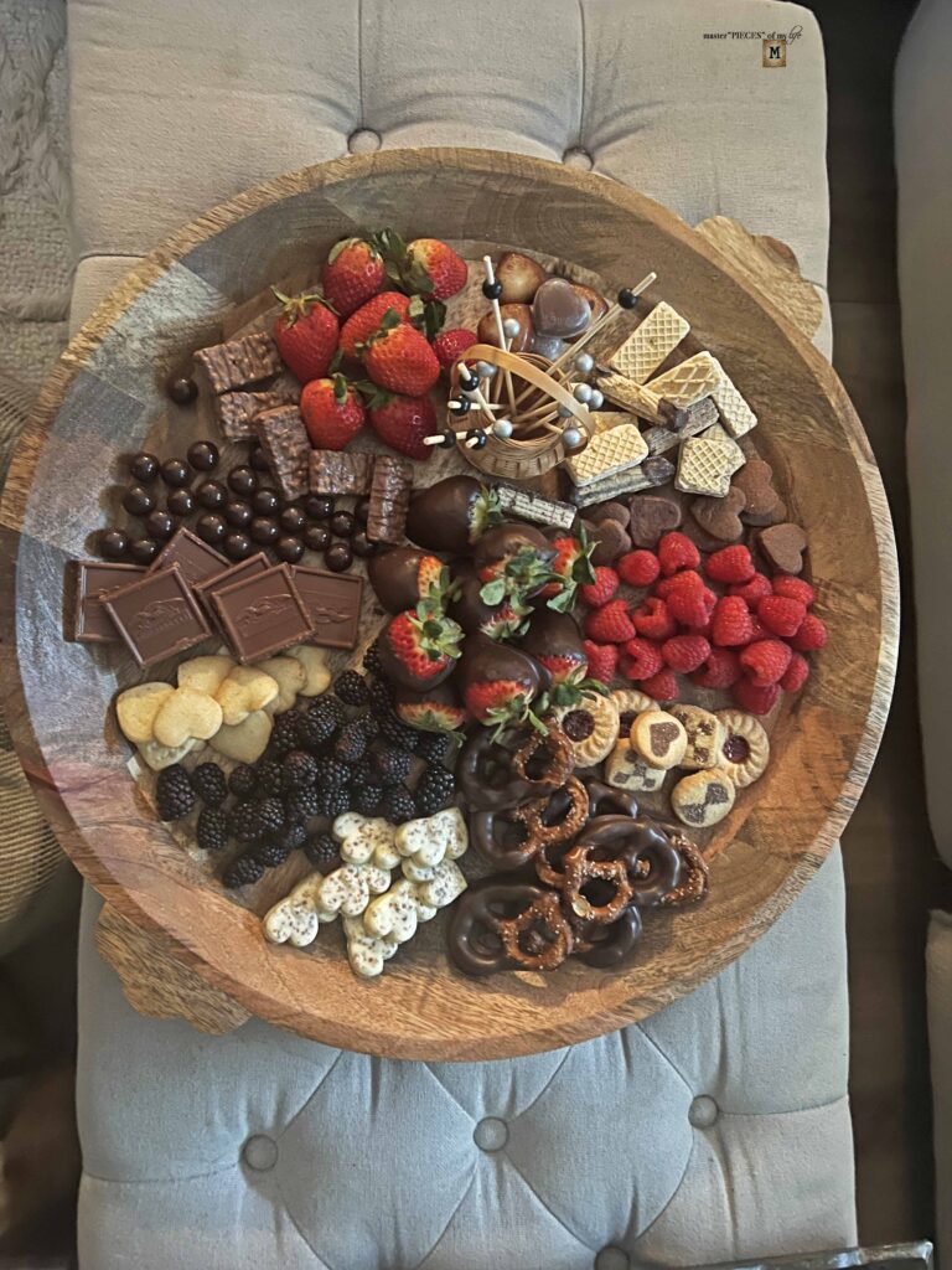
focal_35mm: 26
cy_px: 635
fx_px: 953
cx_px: 476
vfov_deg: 67.3
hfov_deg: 53.1
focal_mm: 5.7
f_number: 1.5
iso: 1000
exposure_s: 1/17
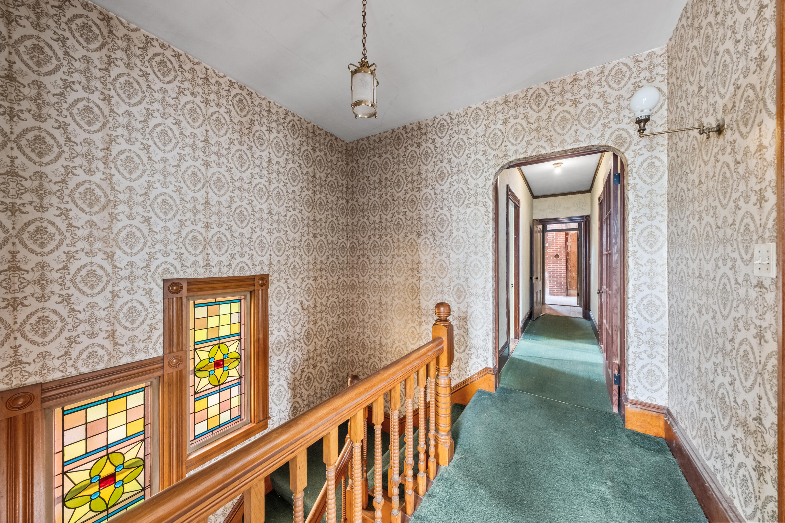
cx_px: 392
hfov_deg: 112.6
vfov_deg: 90.0
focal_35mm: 12
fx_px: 262
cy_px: 262
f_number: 8
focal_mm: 8
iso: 640
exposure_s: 1/1.67
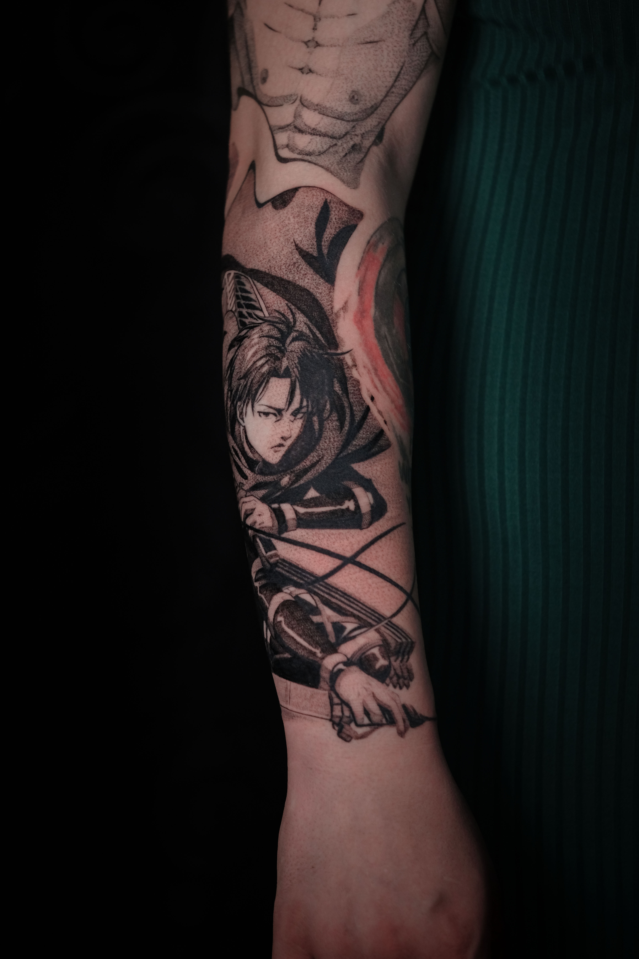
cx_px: 320
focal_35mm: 120
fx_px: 3195
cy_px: 480
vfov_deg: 17.1
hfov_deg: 11.4
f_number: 3.2
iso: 1000
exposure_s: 1/125
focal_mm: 80
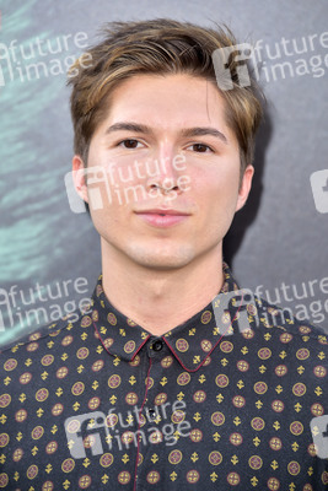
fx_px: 3413
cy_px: 246
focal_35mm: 250
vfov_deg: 8.2
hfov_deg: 5.5
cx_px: 164
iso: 320
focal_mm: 250
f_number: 7.1
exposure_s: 1/250
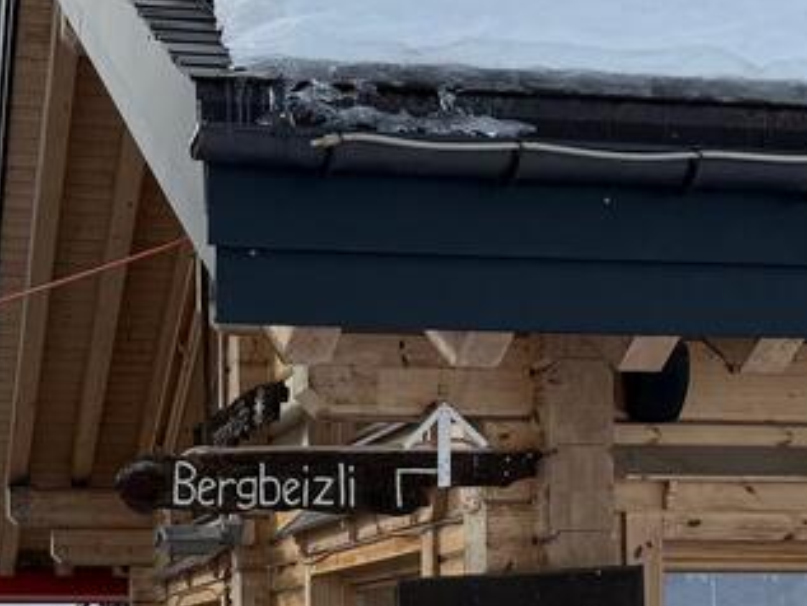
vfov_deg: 18.5
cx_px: 242
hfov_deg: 24.8
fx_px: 1819
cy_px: 592
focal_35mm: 78
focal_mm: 6.76
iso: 100
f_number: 1.78
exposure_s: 1/6711
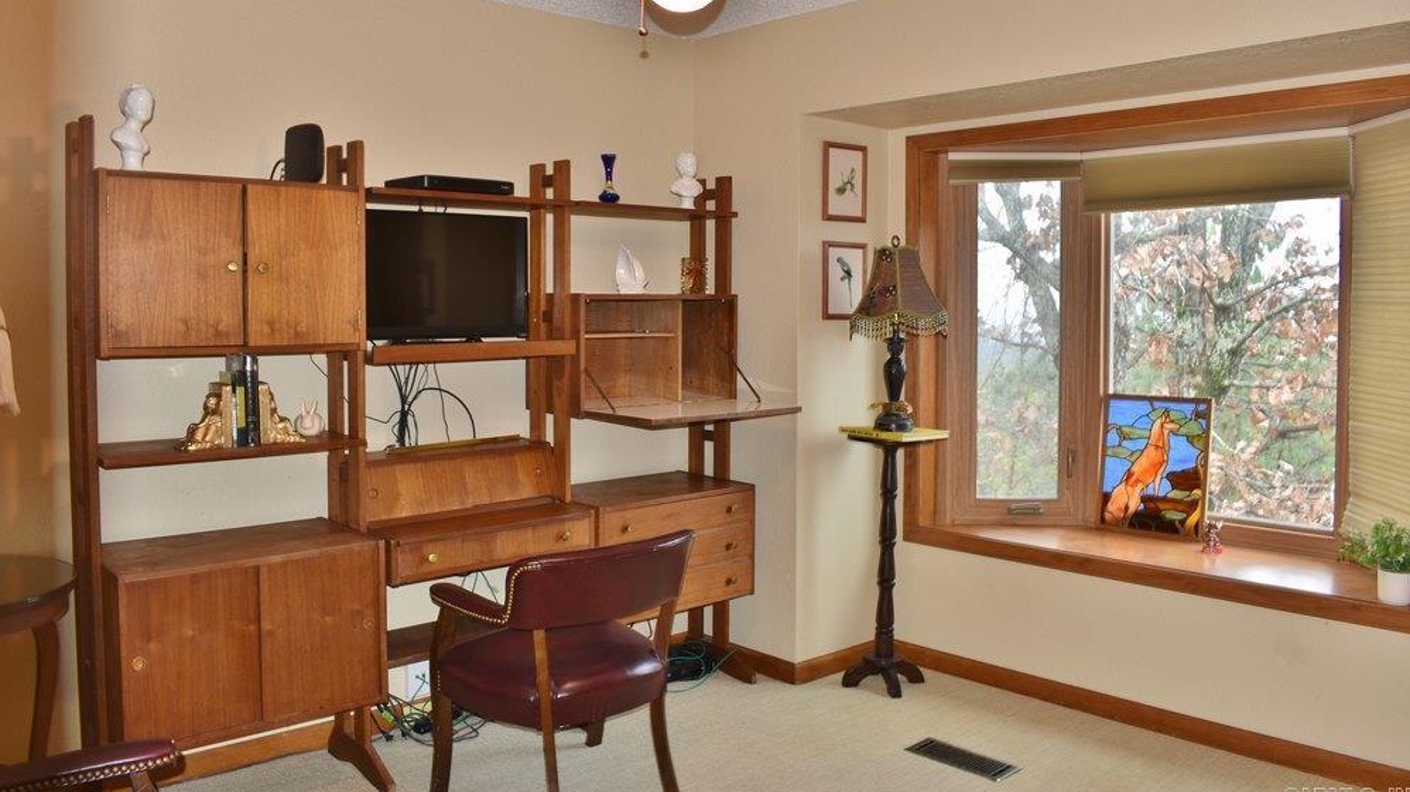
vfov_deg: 40.1
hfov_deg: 66.1
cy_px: 334
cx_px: 702
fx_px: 1084
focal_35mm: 29
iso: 100
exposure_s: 1/8
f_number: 5.6
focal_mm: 18
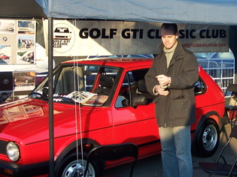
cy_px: 63
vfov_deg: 20.9
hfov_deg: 27.5
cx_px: 169
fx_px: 479
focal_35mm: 70
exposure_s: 1/180
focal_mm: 6.3
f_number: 2.8
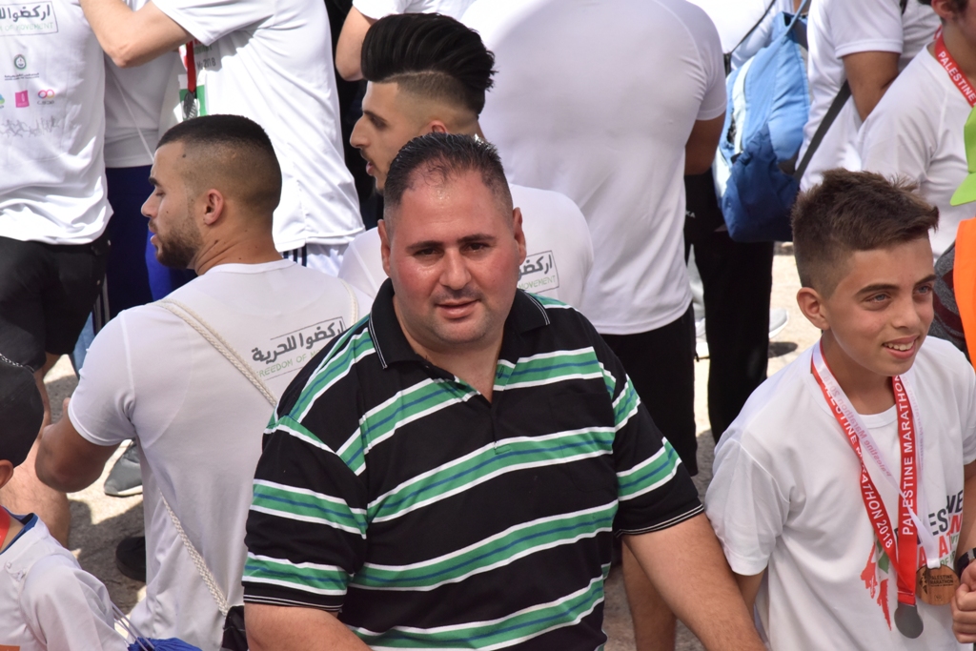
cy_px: 326
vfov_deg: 11.4
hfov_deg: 17.1
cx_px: 488
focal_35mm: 120
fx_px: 3254
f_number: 18
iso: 2500
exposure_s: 1/1250
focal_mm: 120
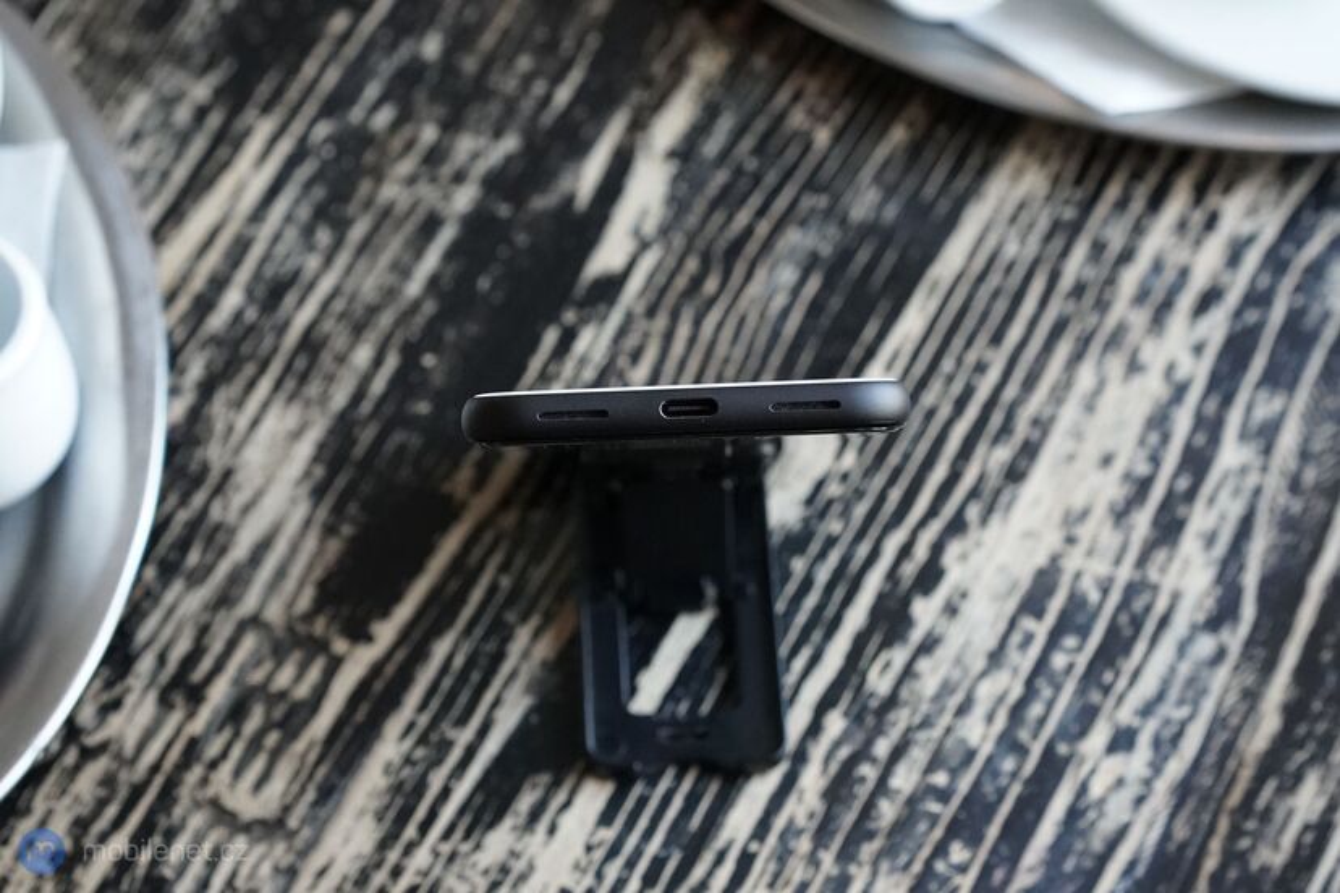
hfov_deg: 36.2
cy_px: 446
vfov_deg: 24.6
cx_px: 670
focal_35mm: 55
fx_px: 2047
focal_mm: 55
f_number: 5.6
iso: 6400
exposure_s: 1/250
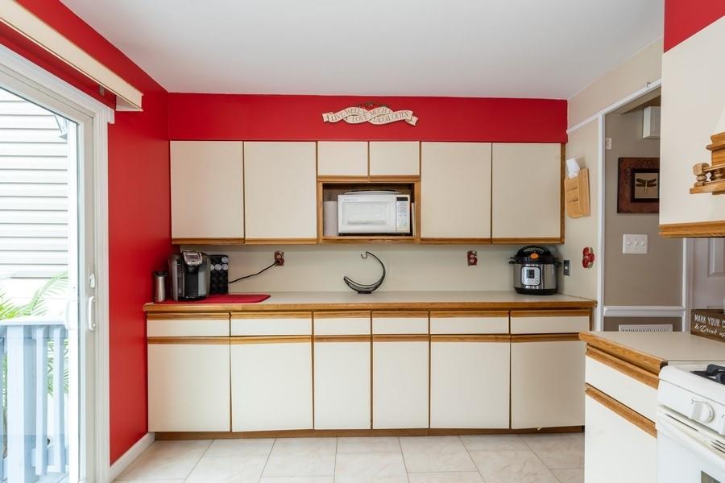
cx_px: 362
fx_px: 342
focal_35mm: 17
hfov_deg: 93.3
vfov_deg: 70.4
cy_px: 242
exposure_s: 1/1.25
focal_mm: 17
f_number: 11
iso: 100
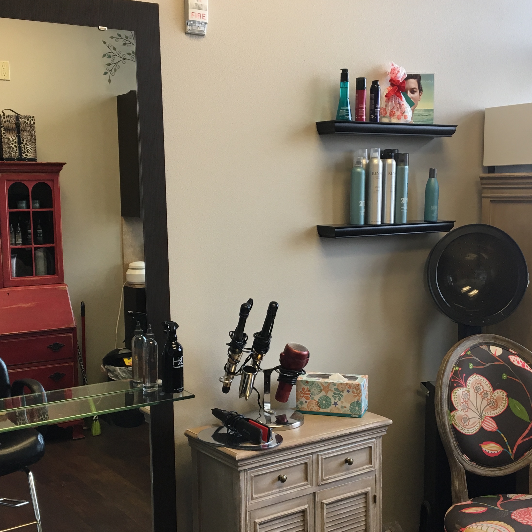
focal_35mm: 47
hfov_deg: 36.0
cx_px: 283
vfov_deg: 36.0
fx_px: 817
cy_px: 313
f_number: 2.2
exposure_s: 1/30
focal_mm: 4.15
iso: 25
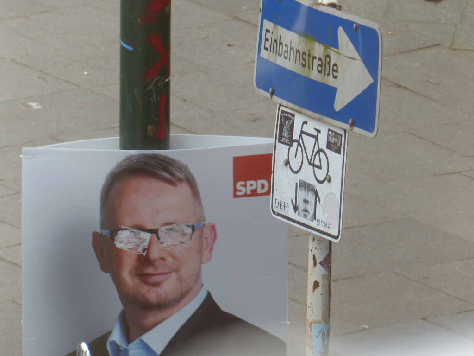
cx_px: 237
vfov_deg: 2.7
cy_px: 178
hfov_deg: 3.6
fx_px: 7641
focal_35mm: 558
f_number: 4
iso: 100
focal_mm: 100.5
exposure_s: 1/160
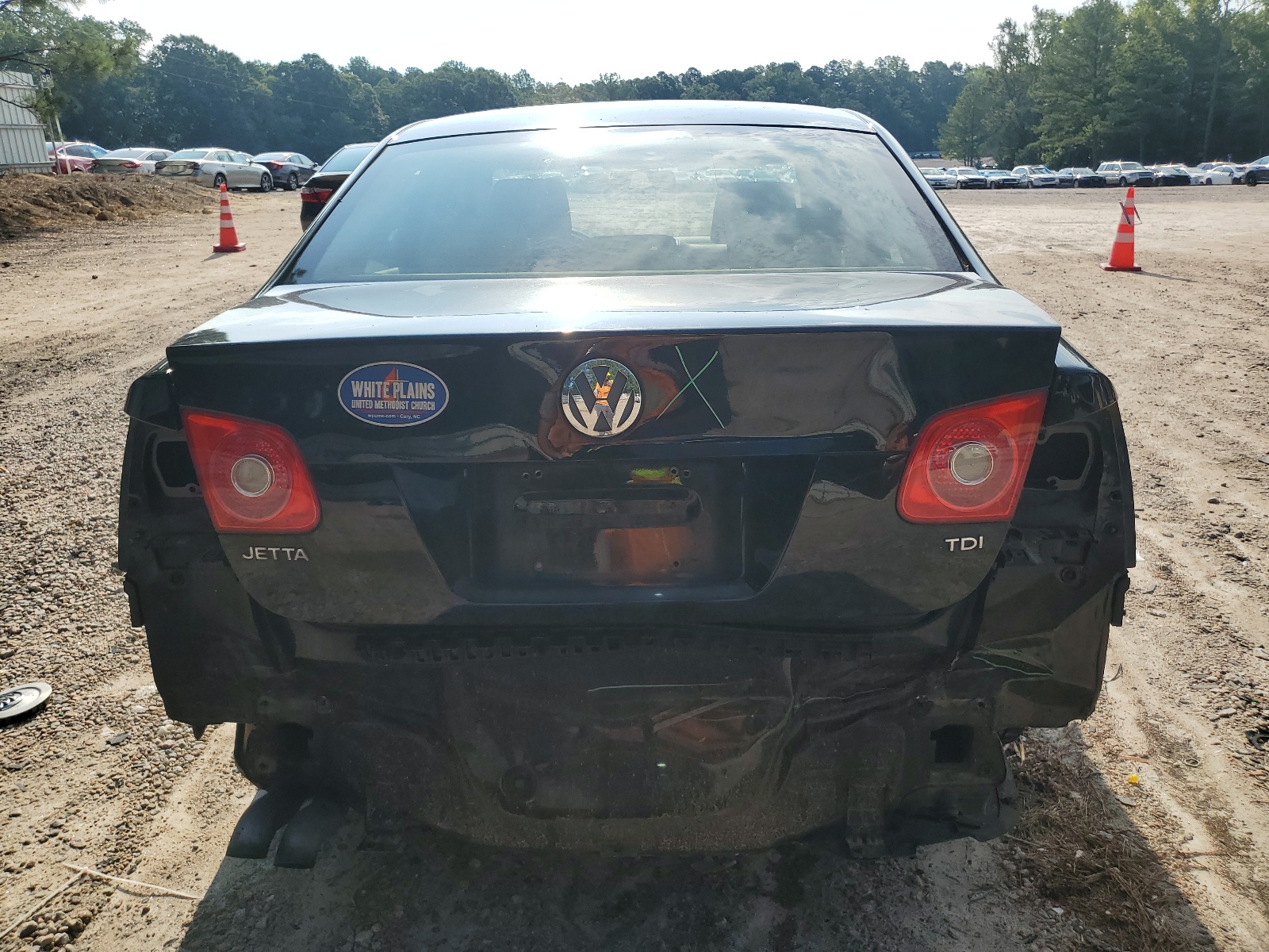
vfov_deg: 53.1
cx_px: 634
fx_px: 953
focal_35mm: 26
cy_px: 476
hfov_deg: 67.3
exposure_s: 1/5000
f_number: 1.5
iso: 50
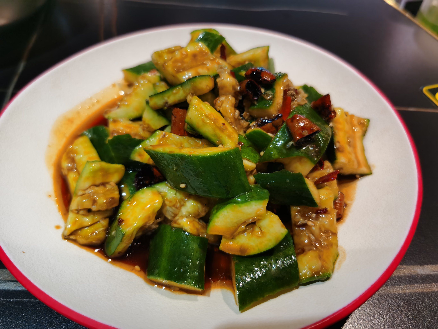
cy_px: 164
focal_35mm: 27
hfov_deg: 65.3
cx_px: 219
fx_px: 342
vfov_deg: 51.4
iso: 100
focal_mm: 5.56
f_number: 1.6
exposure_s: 1/100
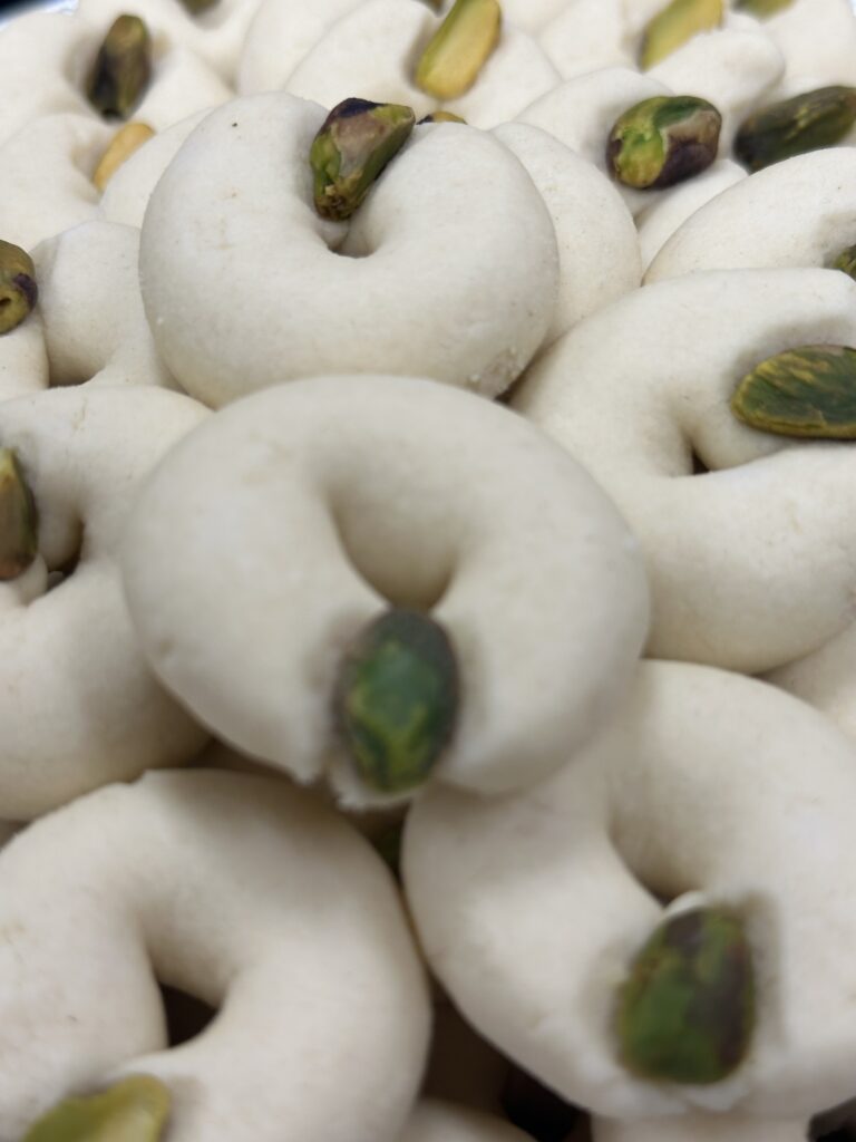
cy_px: 571
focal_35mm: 48
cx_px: 428
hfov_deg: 30.3
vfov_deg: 39.7
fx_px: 1583
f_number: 1.78
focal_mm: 6.86
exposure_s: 1/60
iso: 50
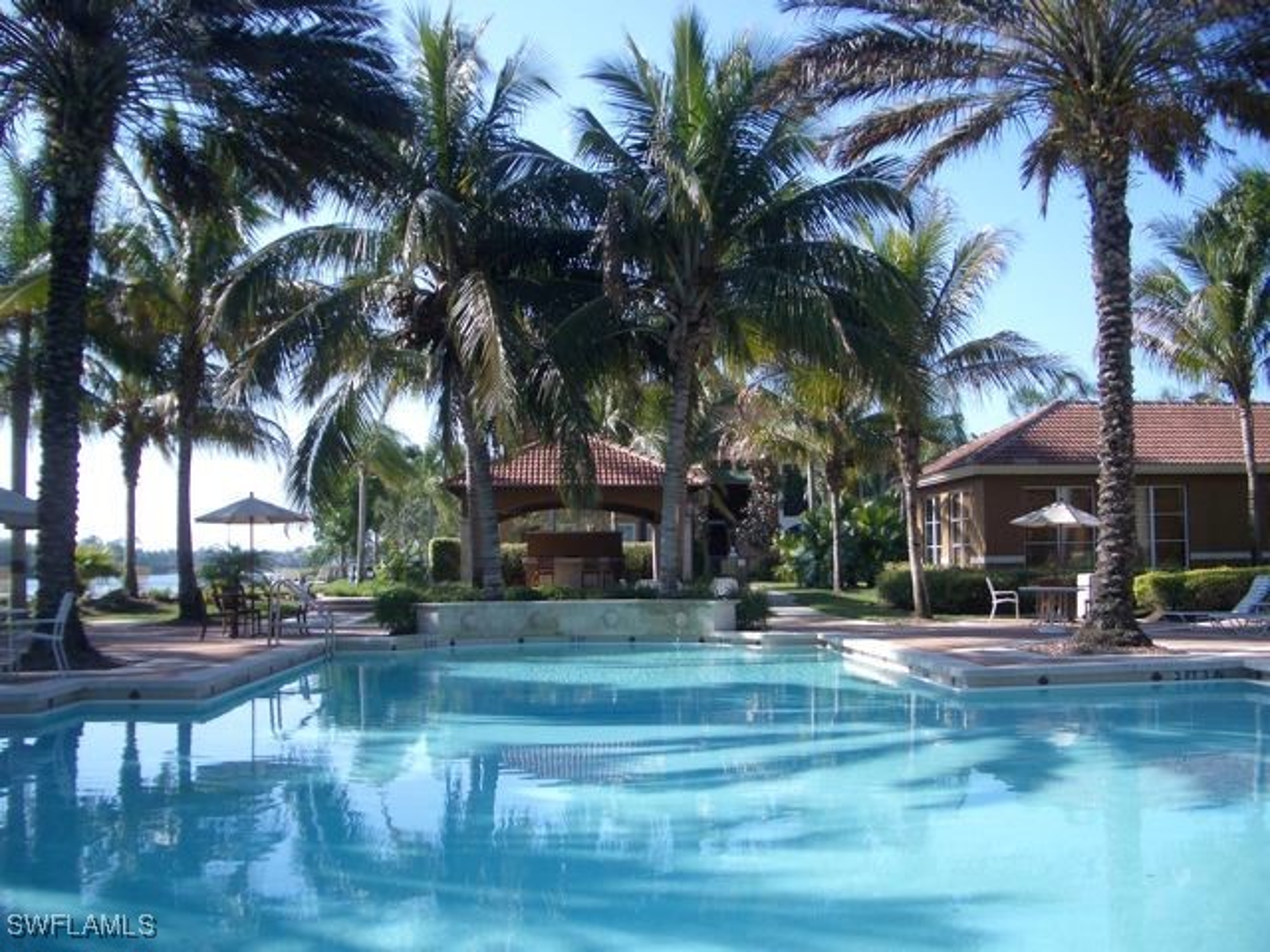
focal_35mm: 35
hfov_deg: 52.6
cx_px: 635
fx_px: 1284
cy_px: 476
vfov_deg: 40.7
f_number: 2.6
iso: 50
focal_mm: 5.8
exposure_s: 1/640
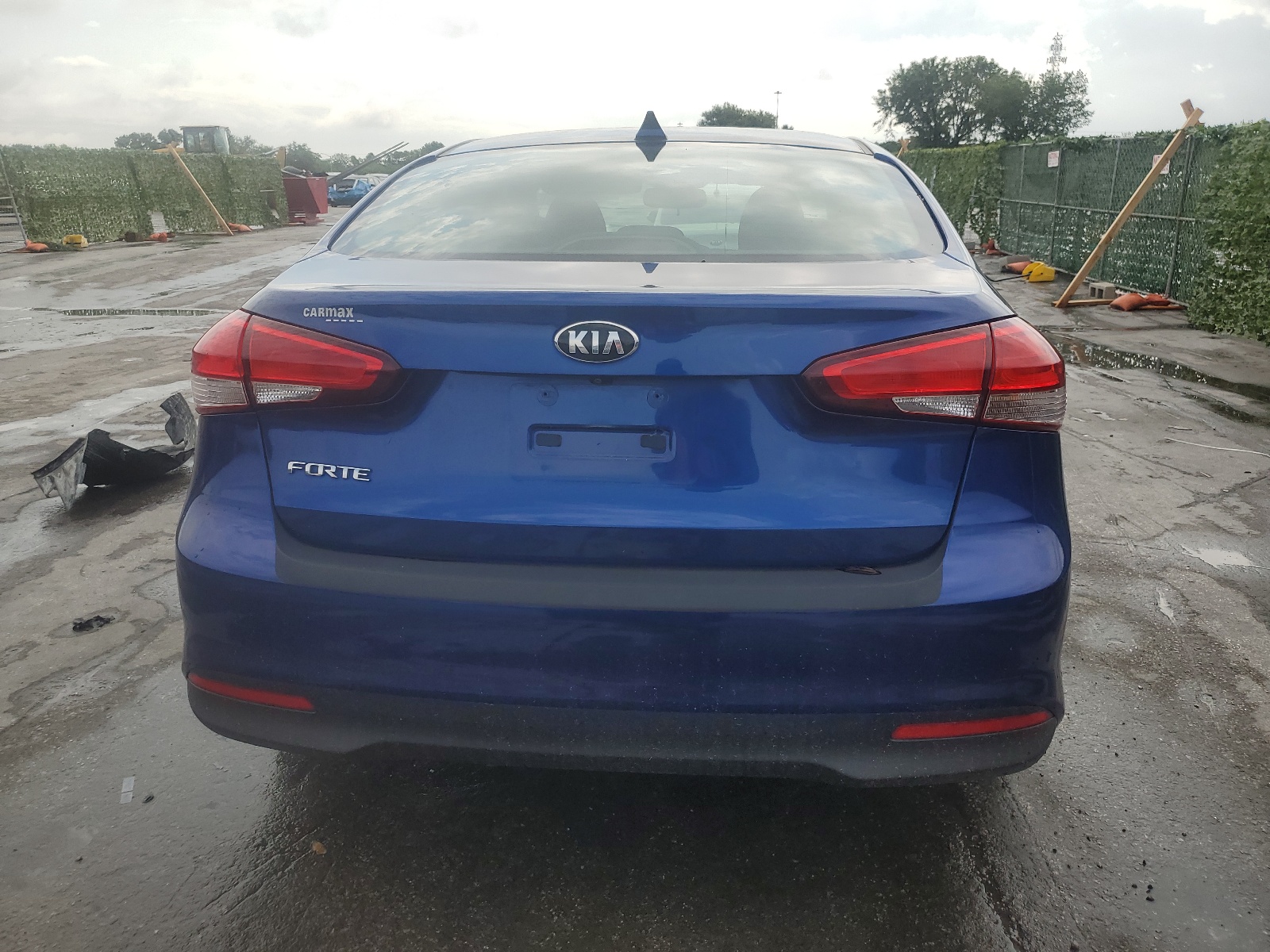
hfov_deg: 67.3
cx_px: 635
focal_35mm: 26
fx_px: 954
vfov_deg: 53.1
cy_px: 476
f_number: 1.5
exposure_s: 1/3333
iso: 50
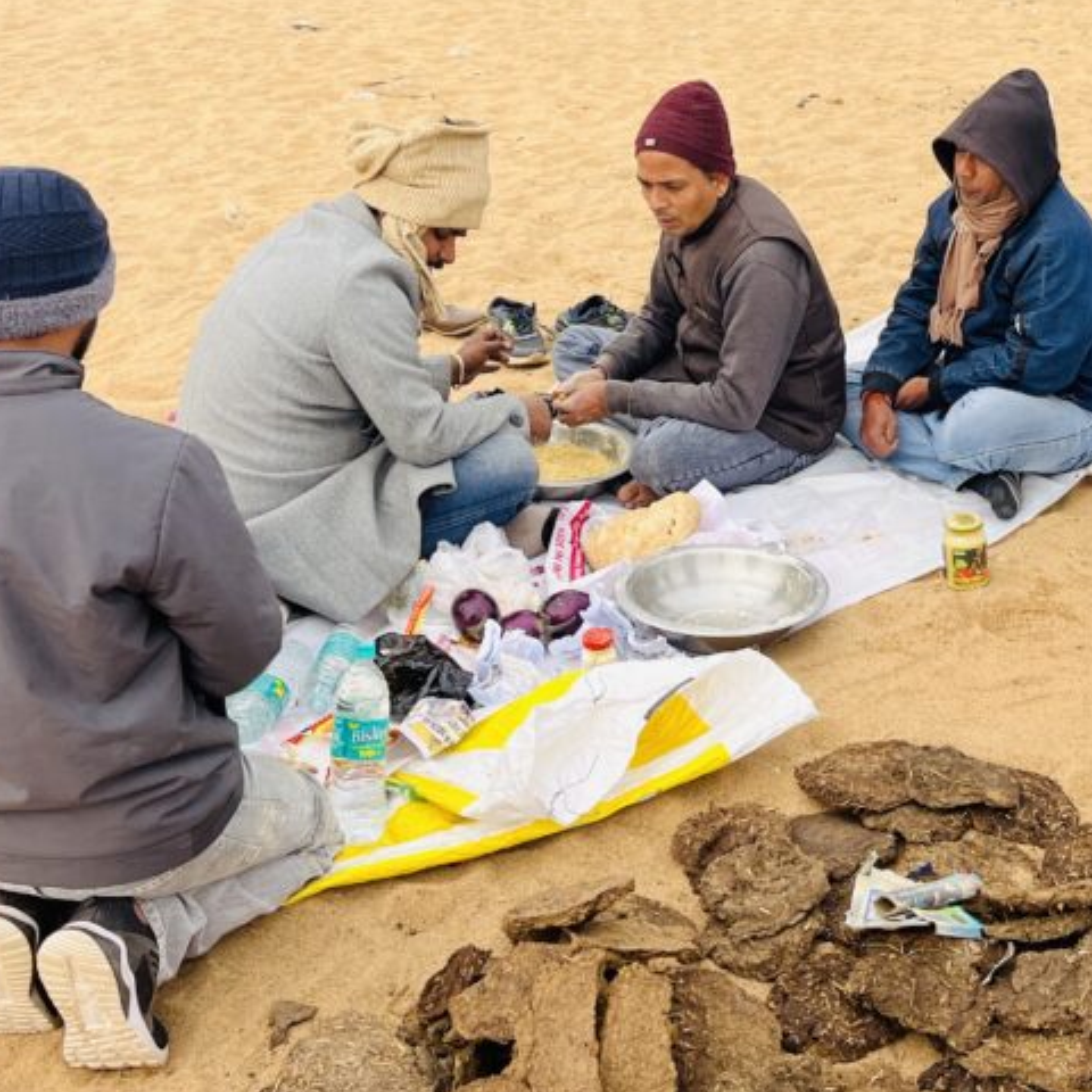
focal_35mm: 49
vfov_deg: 33.9
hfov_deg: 33.8
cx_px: 844
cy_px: 264
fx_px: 1749
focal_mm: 5.1
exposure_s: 1/804
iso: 50
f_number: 1.6
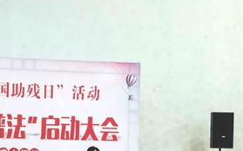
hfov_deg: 15.1
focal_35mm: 137
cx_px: 36
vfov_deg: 9.4
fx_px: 907
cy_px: 174
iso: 80
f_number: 1.9
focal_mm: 6.67
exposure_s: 1/98.8
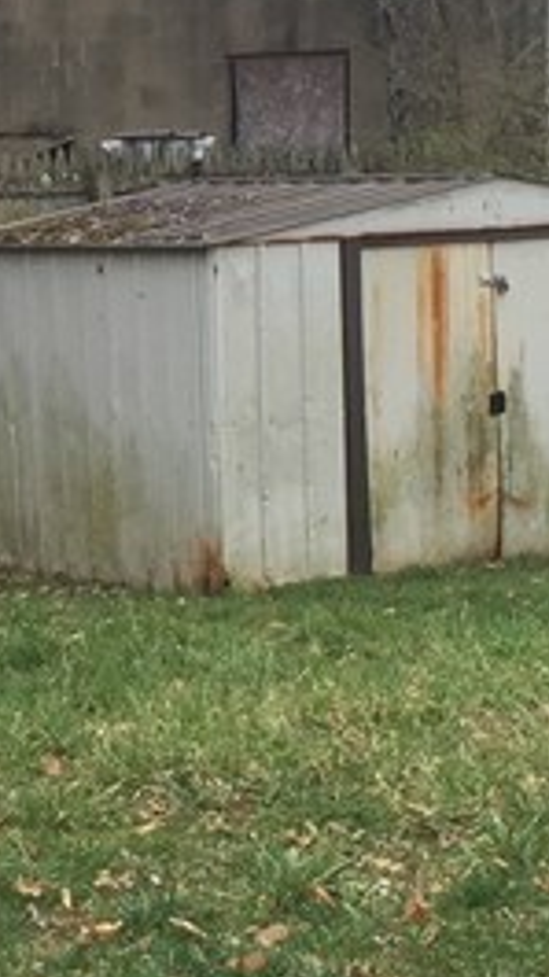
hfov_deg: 9.8
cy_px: 479
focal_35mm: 122
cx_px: -26
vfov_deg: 17.6
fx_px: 3158
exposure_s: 1/120
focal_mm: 4.15
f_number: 2.2
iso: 40
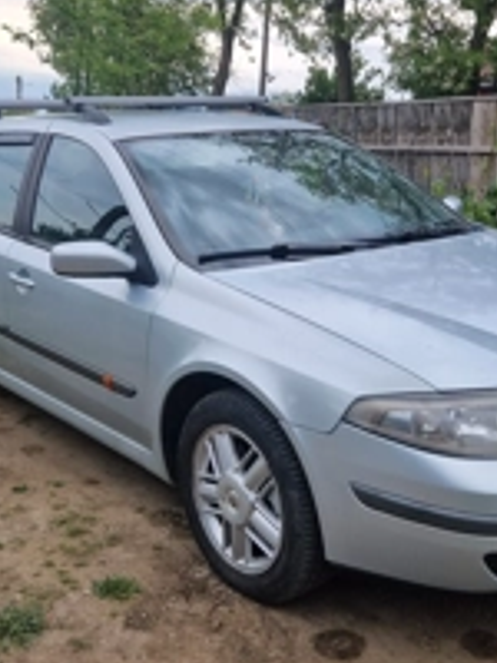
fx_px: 881
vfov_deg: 41.2
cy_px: 308
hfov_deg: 31.5
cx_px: 252
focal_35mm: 46
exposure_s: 1/357
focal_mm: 5.4
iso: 50
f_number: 1.8
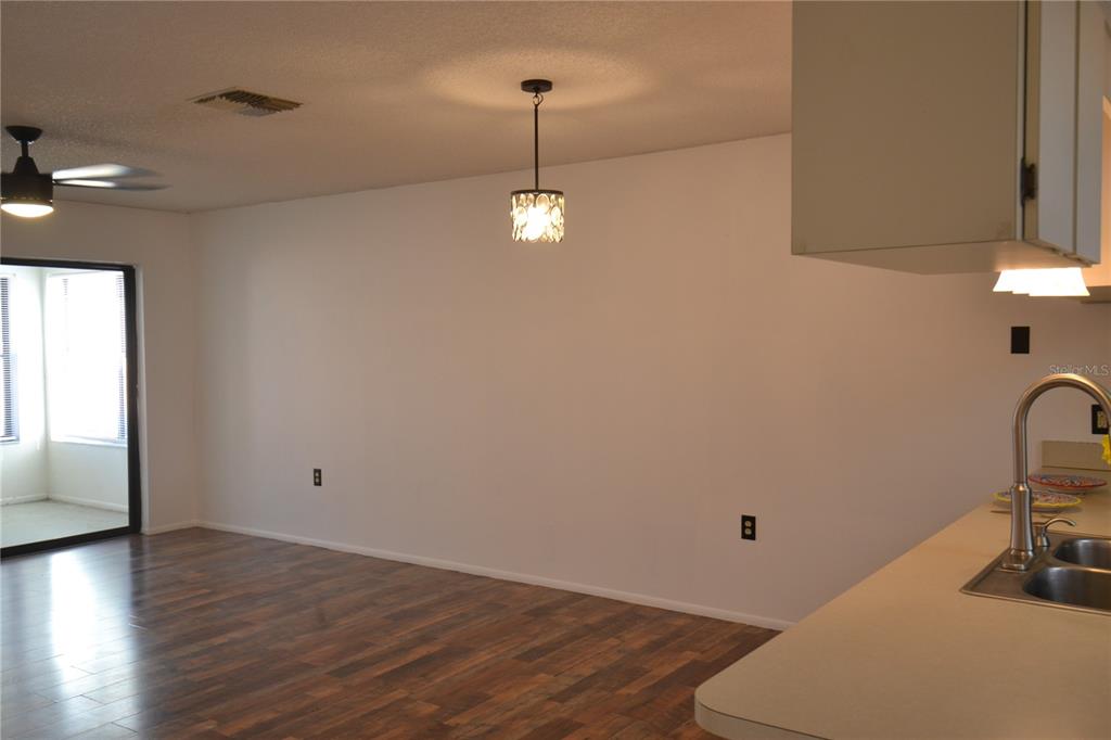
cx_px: 556
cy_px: 370
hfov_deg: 61.9
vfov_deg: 43.6
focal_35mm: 30
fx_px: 925
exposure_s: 1/25
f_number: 4.5
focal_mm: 20
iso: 400
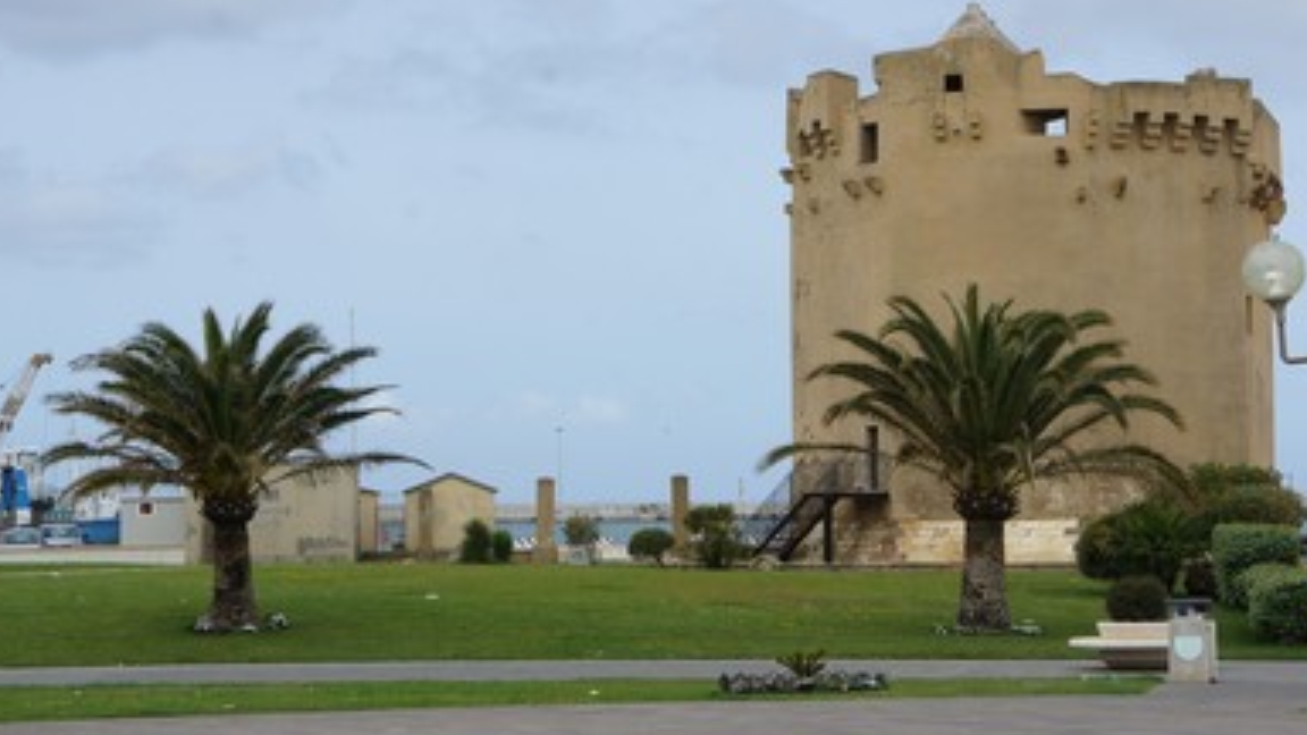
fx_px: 2933
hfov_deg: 25.1
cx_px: 759
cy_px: 330
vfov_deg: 14.3
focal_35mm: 85
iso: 200
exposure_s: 1/160
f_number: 13
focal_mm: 45
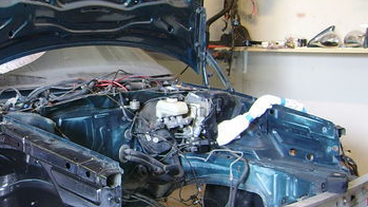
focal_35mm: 70
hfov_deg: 29.0
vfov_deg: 17.2
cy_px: 81
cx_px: 40
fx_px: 683
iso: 100
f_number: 2.8
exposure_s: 1/3
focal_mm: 5.95
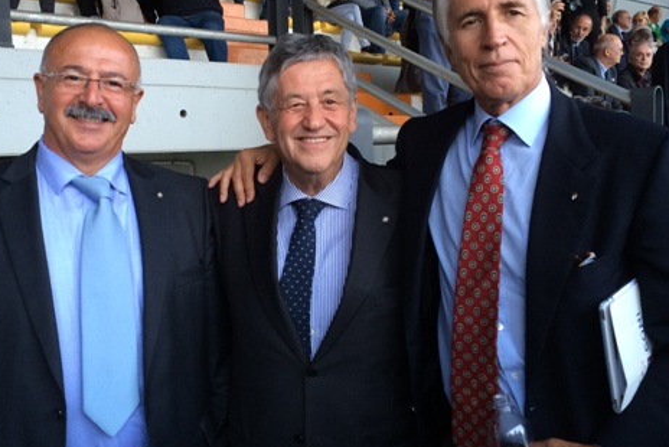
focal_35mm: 43
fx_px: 800
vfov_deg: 31.2
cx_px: 301
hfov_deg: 45.3
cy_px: 192
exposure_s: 1/30
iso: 80
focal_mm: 4.12
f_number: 2.2
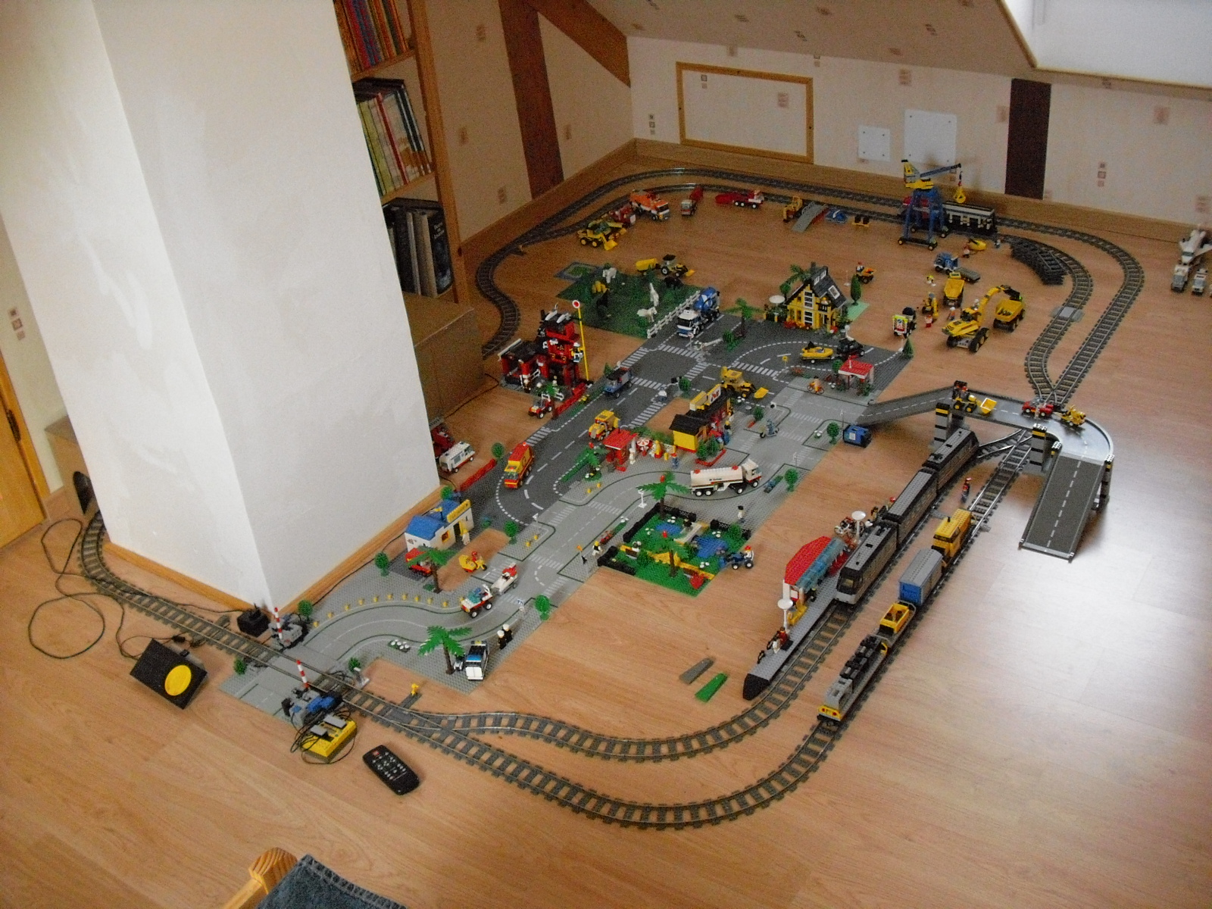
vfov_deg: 37.7
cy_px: 454
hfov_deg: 49.0
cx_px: 606
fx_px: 1330
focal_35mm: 38
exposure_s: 1/80
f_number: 2.8
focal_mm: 6.2
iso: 800
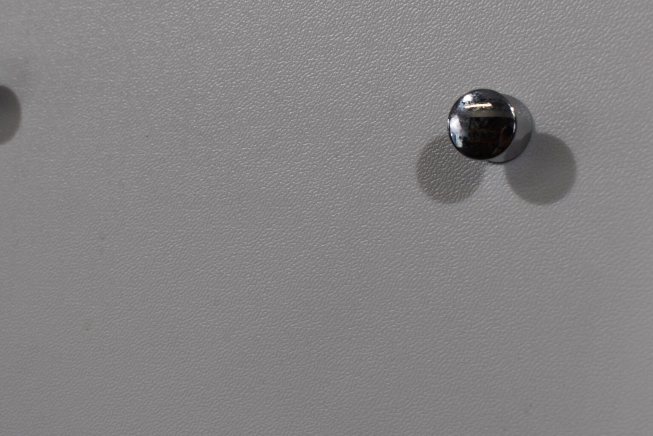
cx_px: 252
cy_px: 194
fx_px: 1270
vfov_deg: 19.4
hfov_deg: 28.8
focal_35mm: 70
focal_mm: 28
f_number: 5.6
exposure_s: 1/160
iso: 200
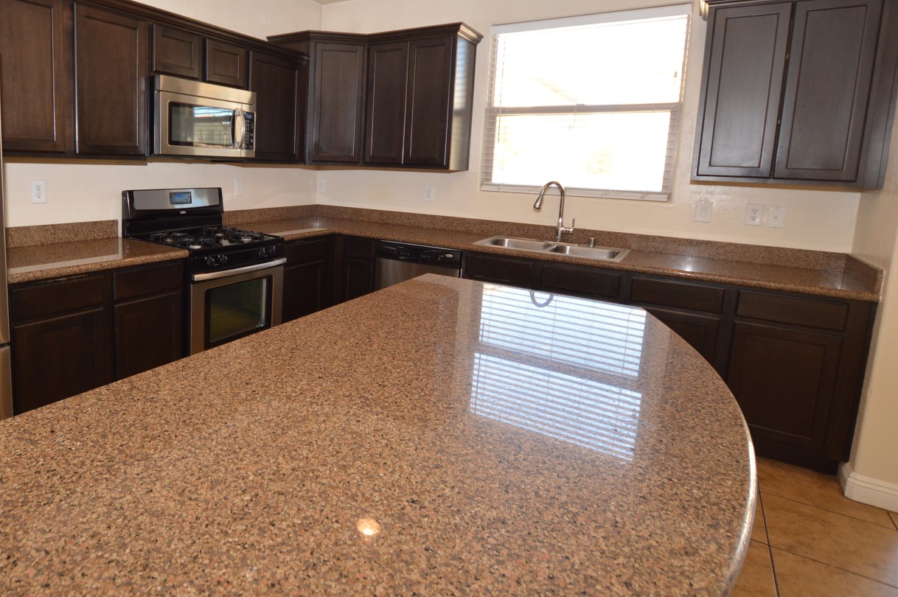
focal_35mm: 20
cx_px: 300
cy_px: 239
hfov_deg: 81.2
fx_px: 498
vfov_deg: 61.3
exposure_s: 1/80
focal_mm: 10
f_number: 4.5
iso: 400
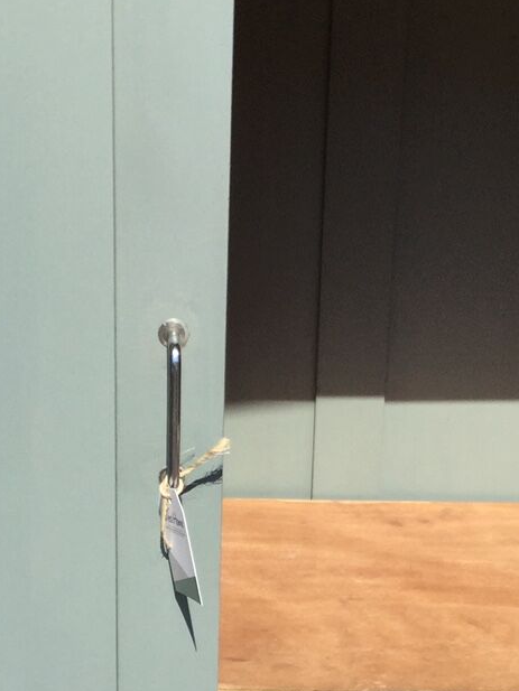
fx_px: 1639
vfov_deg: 23.4
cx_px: 192
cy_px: 578
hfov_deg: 18.0
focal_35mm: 82
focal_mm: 3.3
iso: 25
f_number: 2.4
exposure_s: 1/1664
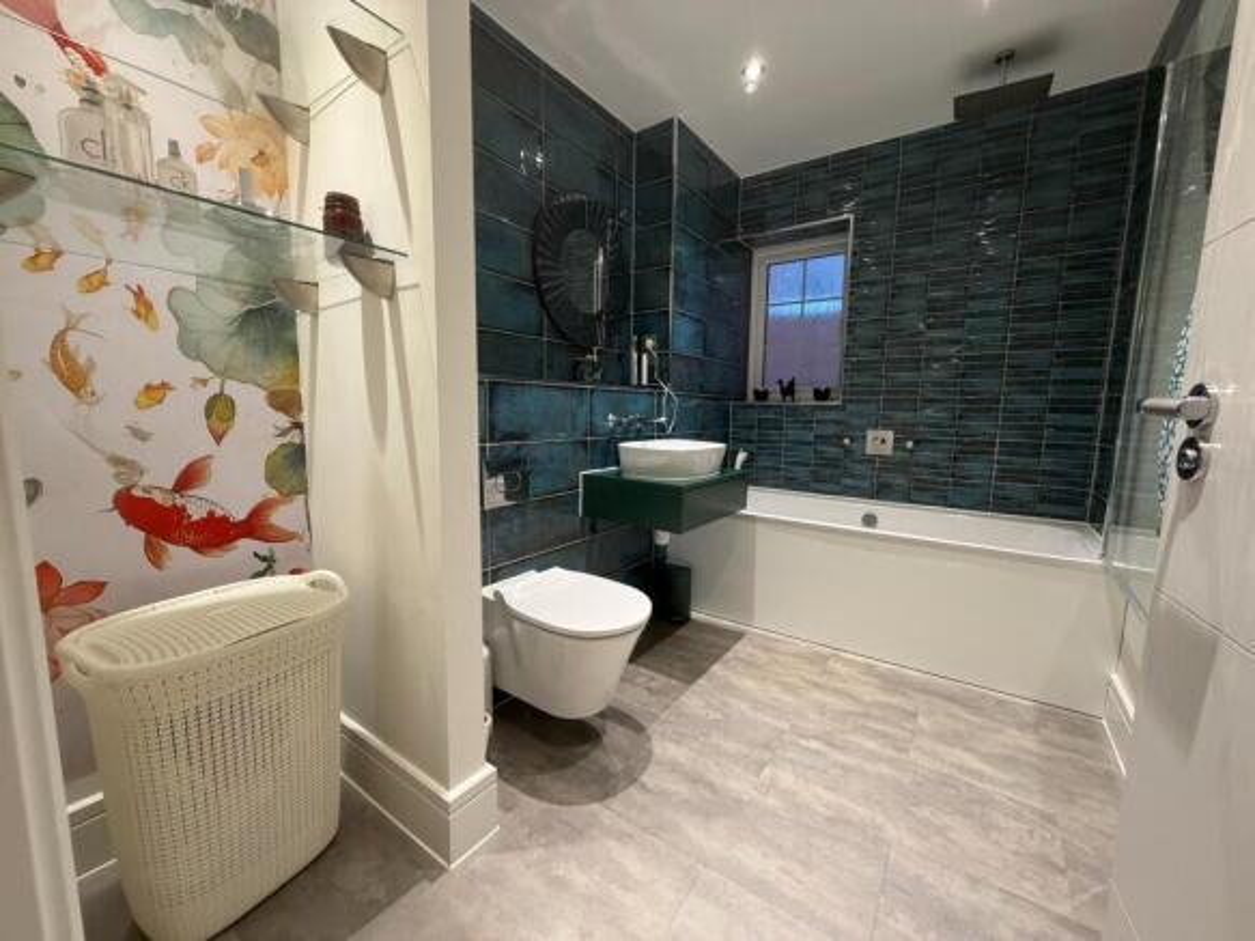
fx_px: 507
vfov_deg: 85.7
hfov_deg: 102.1
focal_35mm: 14
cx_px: 628
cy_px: 470
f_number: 2.2
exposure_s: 1/100
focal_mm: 2.22
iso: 250
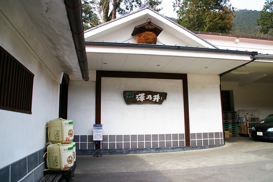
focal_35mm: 27
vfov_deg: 47.9
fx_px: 205
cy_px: 91
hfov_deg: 67.4
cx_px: 136
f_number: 7.1
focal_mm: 18
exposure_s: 1/250
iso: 200
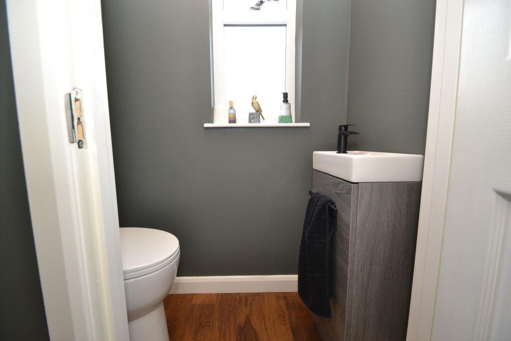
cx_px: 256
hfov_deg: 100.4
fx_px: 213
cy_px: 170
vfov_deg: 77.3
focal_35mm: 15
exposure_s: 1/60
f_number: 3.5
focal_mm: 10
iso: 450
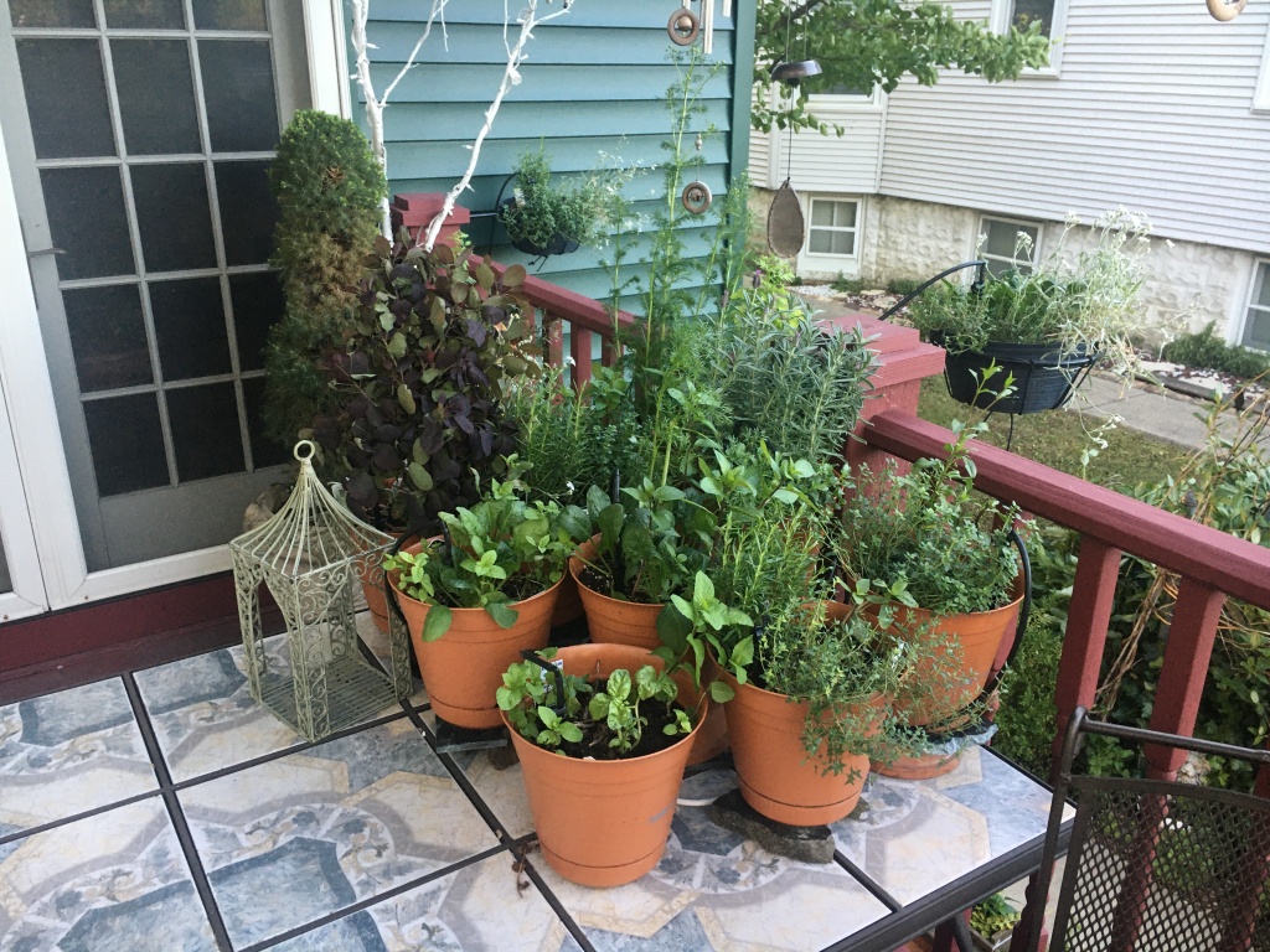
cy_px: 476
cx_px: 635
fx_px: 1064
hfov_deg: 61.7
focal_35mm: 29
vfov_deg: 48.2
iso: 40
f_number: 2.2
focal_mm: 4.15
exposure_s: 1/30
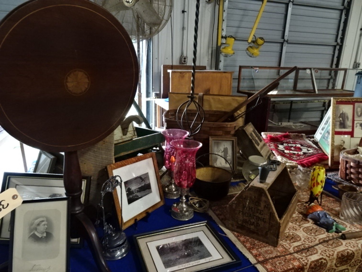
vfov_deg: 56.8
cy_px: 136
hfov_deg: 71.6
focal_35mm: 24
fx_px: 251
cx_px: 181
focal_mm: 4.1
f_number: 3.5
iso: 500
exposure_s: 1/30
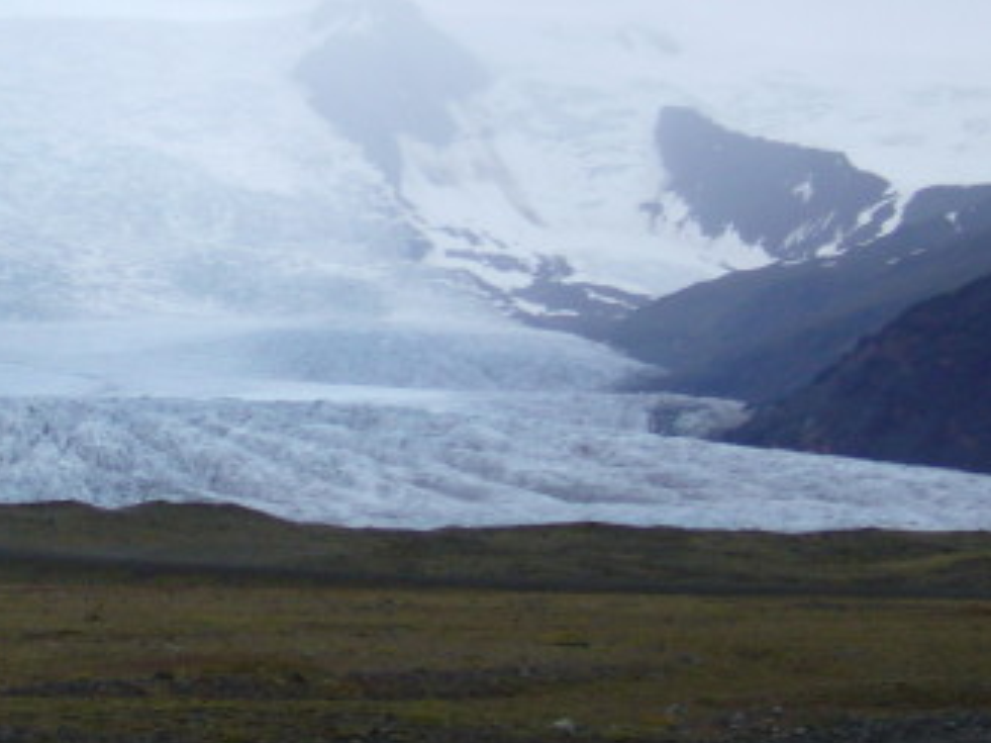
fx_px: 4836
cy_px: 162
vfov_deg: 8.8
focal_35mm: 169
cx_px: 100
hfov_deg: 11.6
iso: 100
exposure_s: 1/60
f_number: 4.3
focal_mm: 13
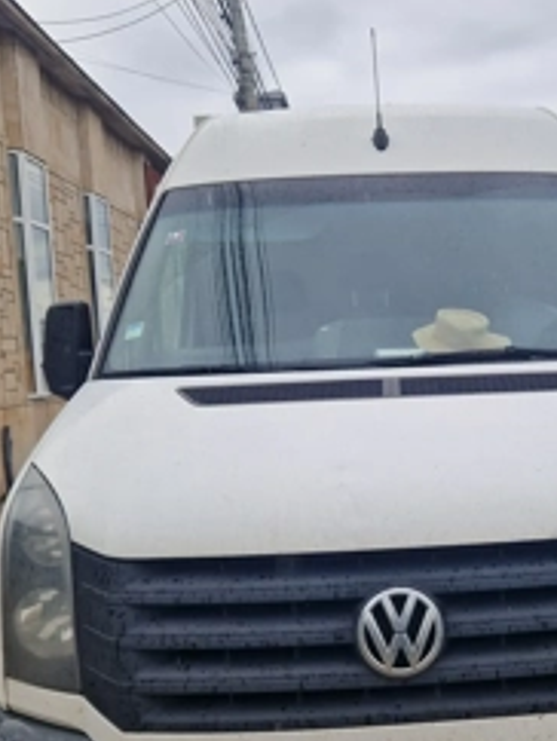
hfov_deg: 36.7
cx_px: 428
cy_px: 416
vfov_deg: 48.8
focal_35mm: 38
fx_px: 814
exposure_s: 1/544
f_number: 1.8
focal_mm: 5.4
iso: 50
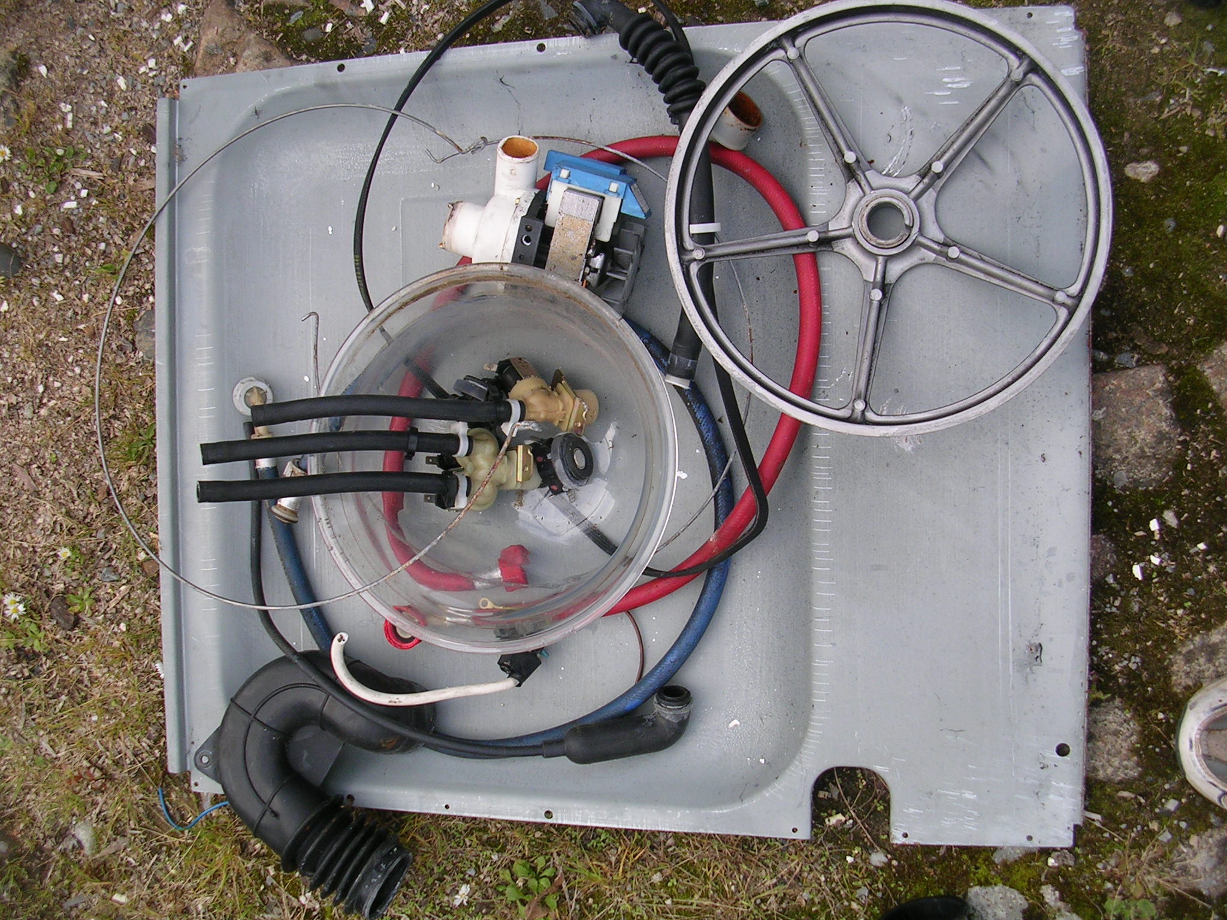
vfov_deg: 37.7
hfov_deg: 49.0
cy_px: 460
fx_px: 1347
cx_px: 614
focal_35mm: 38
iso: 50
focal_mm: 5.8
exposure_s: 1/170
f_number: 2.8
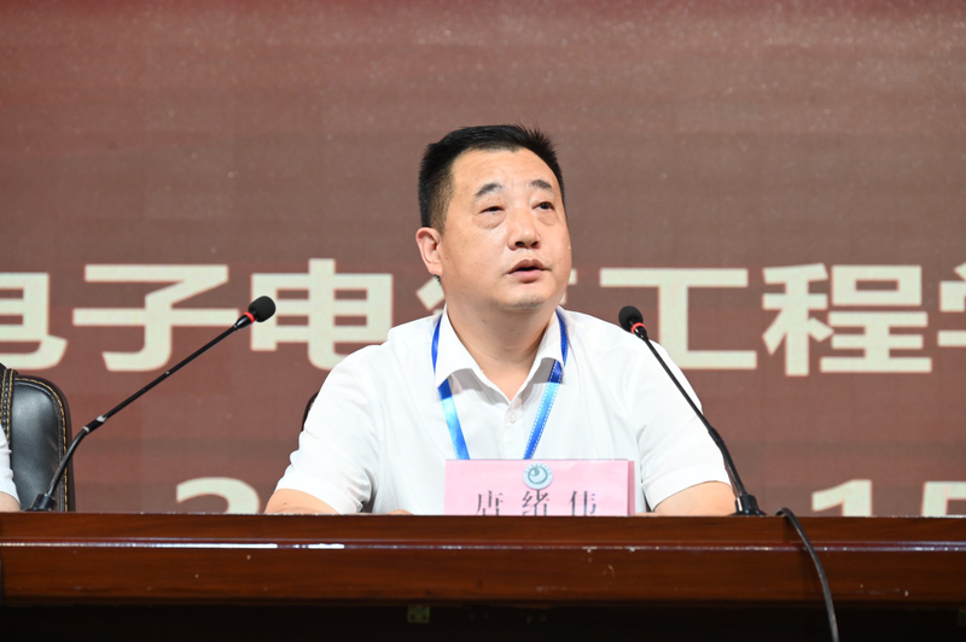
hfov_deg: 13.7
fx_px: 4022
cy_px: 321
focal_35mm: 150
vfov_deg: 9.1
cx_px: 483
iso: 1600
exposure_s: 1/100
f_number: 8
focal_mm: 150
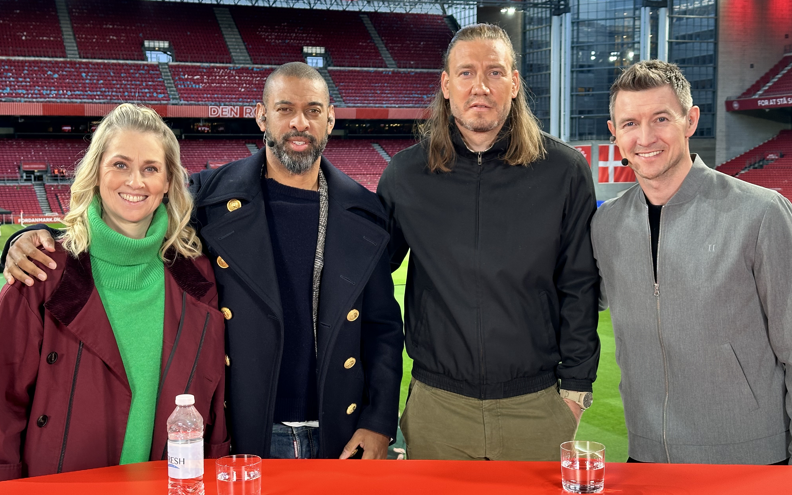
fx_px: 1101
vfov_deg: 25.3
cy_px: 276
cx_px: 395
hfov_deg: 39.6
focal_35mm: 51
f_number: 1.78
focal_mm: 6.86
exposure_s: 1/121
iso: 50
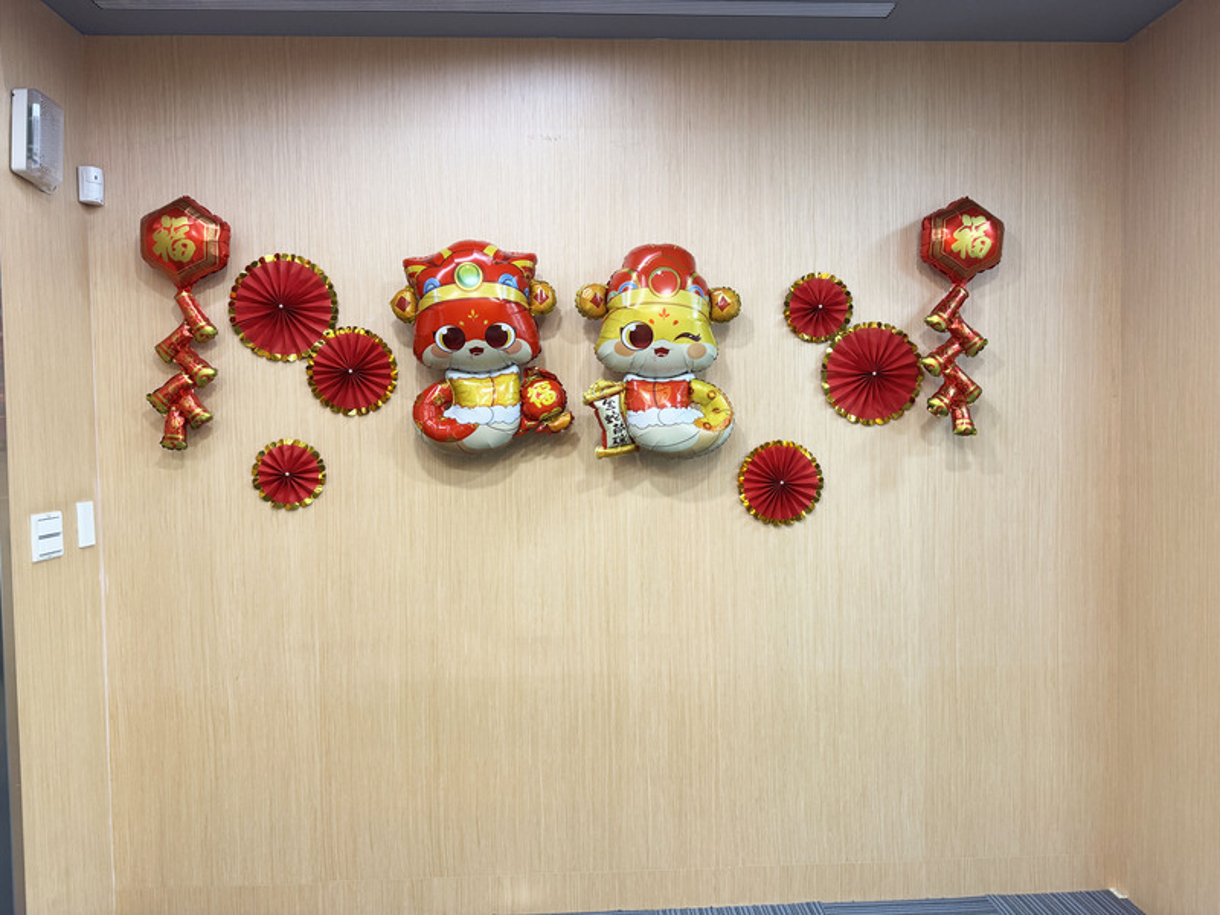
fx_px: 846
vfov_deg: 56.8
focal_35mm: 24
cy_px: 458
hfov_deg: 71.6
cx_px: 610
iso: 160
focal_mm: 6.76
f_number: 1.78
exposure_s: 1/60
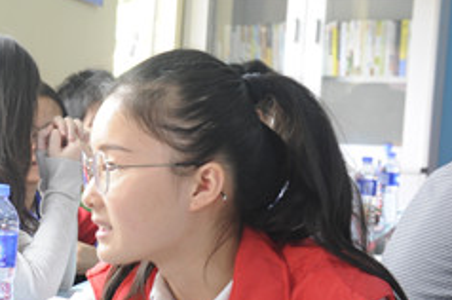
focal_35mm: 111
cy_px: 206
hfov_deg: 17.5
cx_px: -97
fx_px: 1392
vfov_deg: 12.3
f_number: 5.6
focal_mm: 44
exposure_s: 1/40
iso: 1250
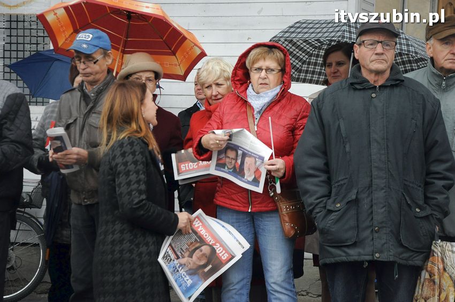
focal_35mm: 105
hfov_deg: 19.5
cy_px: 151
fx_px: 1326
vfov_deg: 13.0
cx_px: 228
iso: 800
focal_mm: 70
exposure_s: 1/250
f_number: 5.3
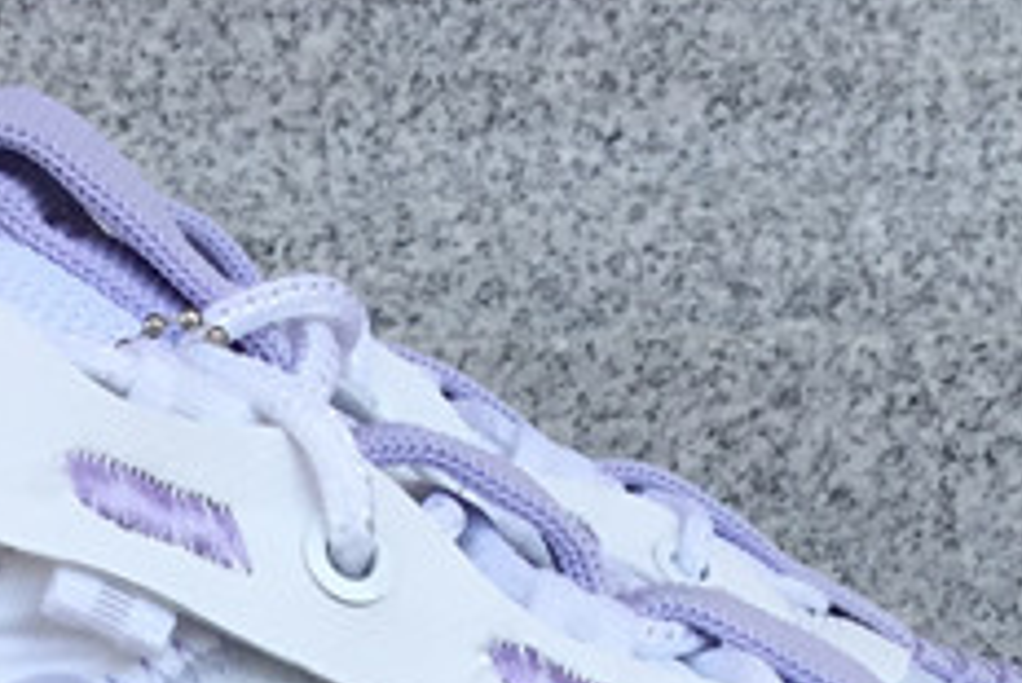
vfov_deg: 10.2
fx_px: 3551
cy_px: 1351
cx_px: 326
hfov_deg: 16.3
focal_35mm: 125
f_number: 2.4
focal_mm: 3.3
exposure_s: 1/522
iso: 25
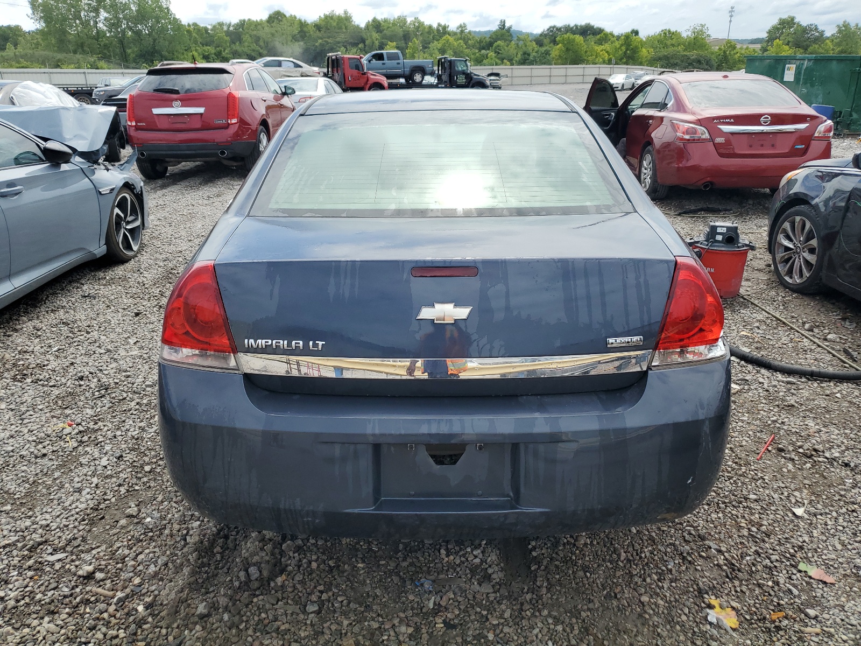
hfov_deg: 67.3
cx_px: 430
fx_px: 647
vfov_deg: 53.1
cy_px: 323
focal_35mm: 26
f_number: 1.5
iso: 50
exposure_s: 1/2500
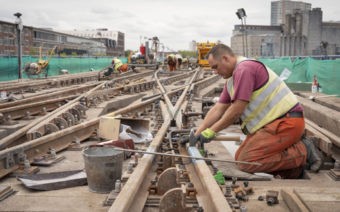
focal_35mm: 53
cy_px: 110
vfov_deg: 24.4
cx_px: 172
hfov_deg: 38.2
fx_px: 491
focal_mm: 51
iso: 250
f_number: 8
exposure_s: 1/250
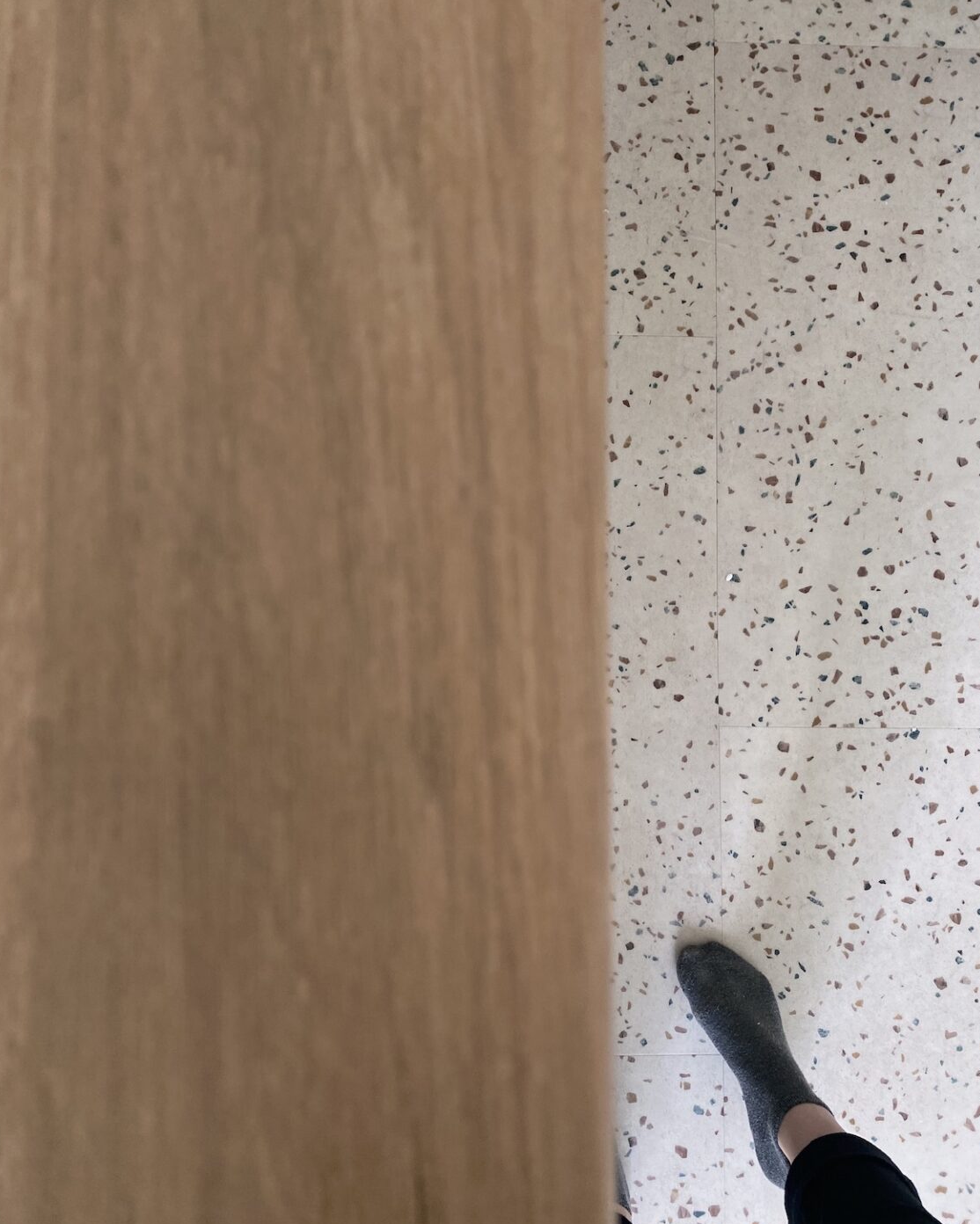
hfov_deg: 51.5
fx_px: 1015
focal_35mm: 28
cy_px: 631
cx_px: 501
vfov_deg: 62.2
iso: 100
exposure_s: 1/121
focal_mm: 4.25
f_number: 1.8
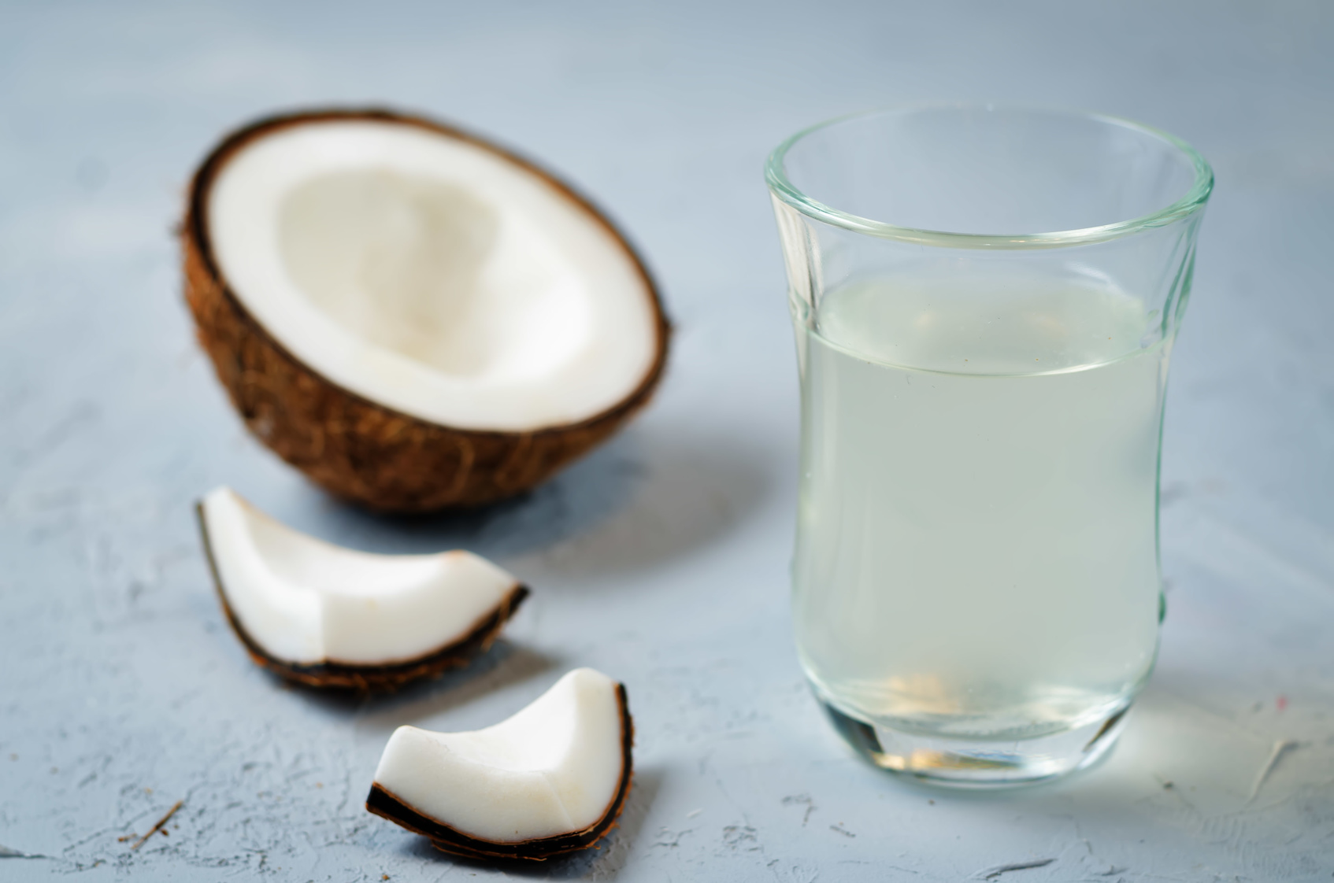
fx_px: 2773
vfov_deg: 18.1
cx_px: 667
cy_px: 442
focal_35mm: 75
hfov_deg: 27.0
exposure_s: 1/15
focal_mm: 50
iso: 100
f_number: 4.5
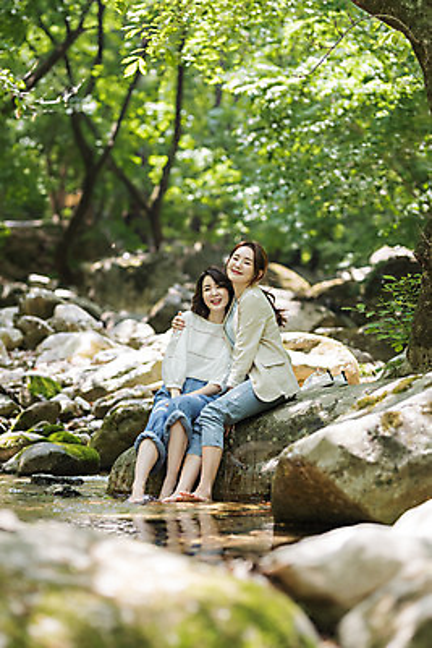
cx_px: 216
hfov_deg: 16.1
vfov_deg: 23.9
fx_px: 1529
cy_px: 324
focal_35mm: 85
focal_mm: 85
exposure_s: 1/640
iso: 320
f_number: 2
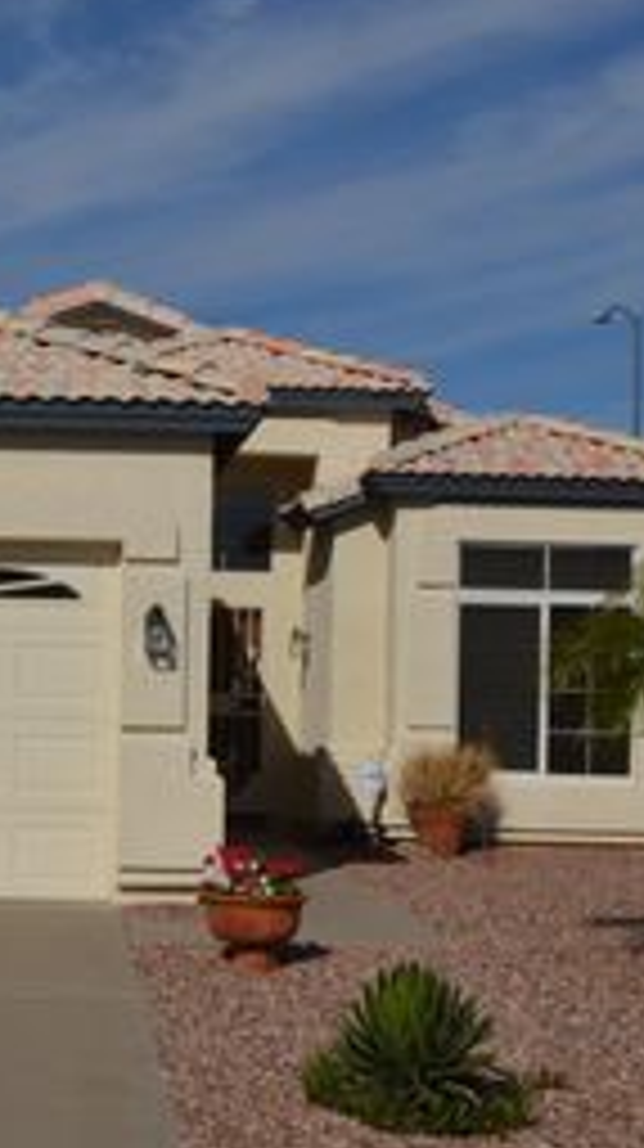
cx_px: 95
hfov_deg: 16.1
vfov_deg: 28.6
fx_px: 2252
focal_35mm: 74
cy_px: 646
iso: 100
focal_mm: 24
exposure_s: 1/200
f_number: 16
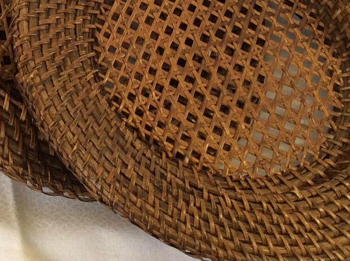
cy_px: 4
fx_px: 1110
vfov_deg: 13.3
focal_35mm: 110
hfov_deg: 16.9
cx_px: -100
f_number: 2.4
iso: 40
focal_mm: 3.3
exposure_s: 1/50
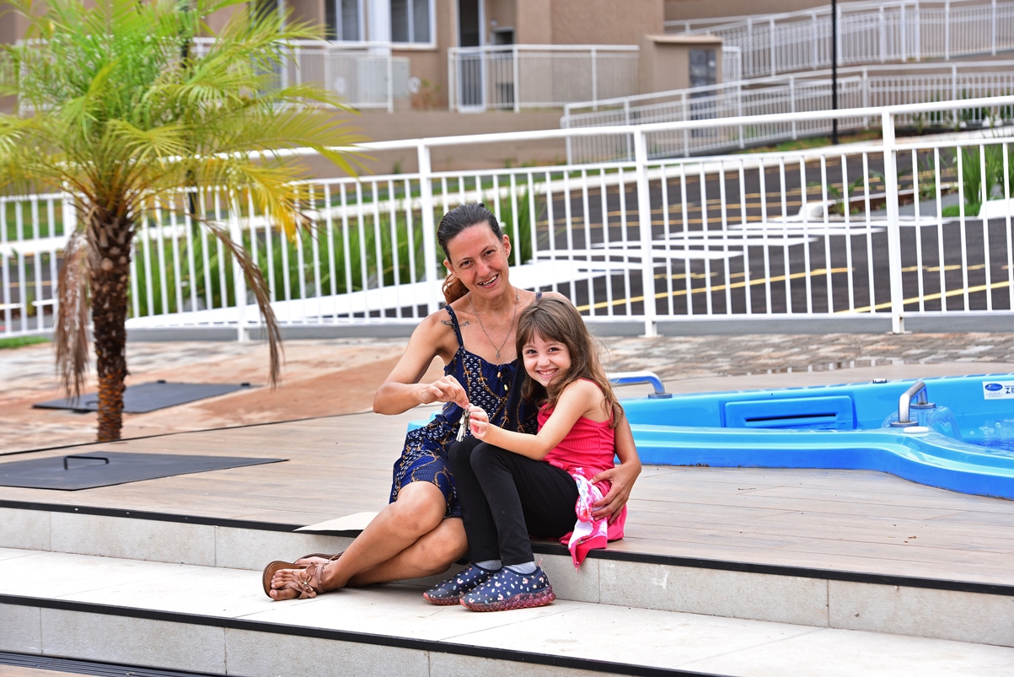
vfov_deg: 11.8
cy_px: 338
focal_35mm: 116
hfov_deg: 17.6
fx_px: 3268
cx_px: 507
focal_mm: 116
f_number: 9
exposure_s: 1/200
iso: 200
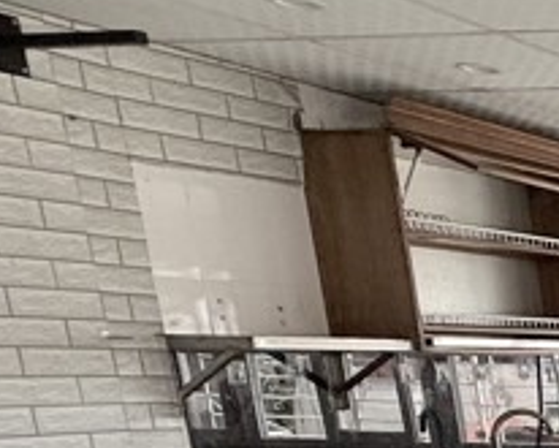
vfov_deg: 20.3
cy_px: 608
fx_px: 1126
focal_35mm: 68
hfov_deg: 16.3
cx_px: 1259
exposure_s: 1/156
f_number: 2.2
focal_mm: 2.22
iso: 50
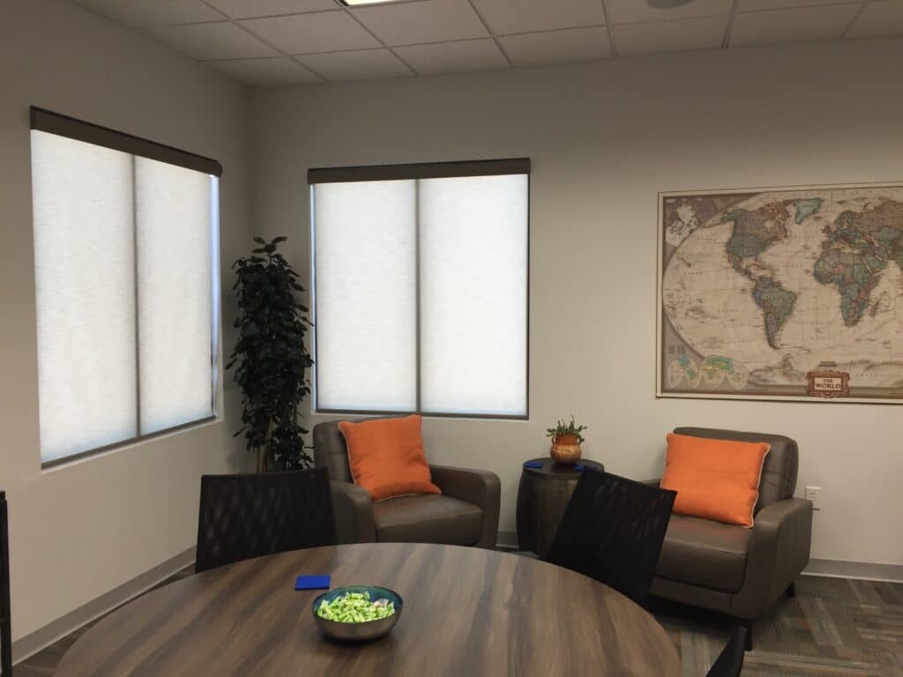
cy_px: 338
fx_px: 756
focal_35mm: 29
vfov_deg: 48.2
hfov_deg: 61.7
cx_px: 452
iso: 32
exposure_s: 1/60
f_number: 2.2
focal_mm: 4.15
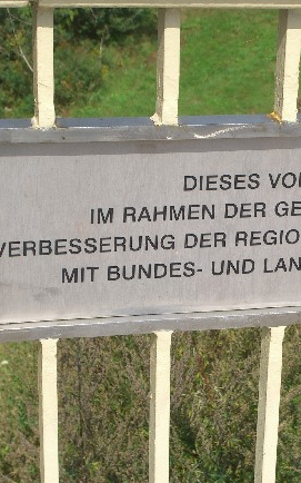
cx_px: 293
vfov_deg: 18.3
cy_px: 241
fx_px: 1497
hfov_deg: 11.4
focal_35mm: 114
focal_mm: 16.6
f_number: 6
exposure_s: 1/400
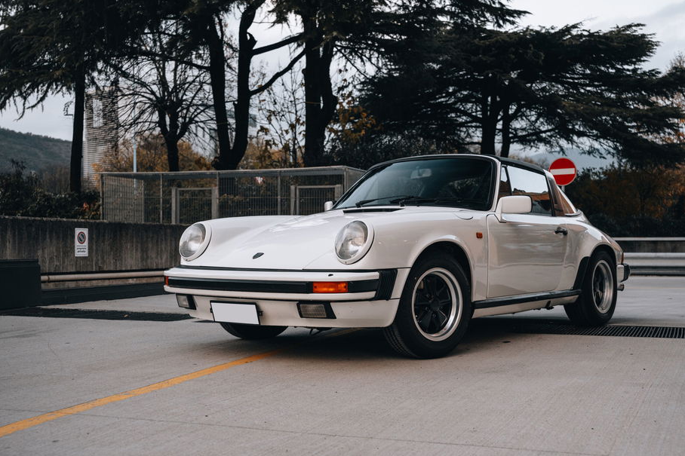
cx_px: 386
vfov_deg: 30.0
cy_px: 256
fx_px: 852
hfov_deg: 43.7
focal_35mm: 45
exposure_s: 1/250
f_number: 4
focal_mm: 39.7
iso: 800
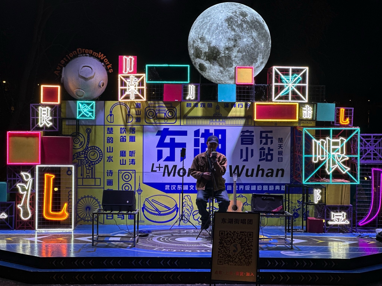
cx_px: 191
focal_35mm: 77
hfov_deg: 25.3
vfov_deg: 19.1
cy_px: 143
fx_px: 850
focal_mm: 9
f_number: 2.8
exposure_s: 1/50
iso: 125
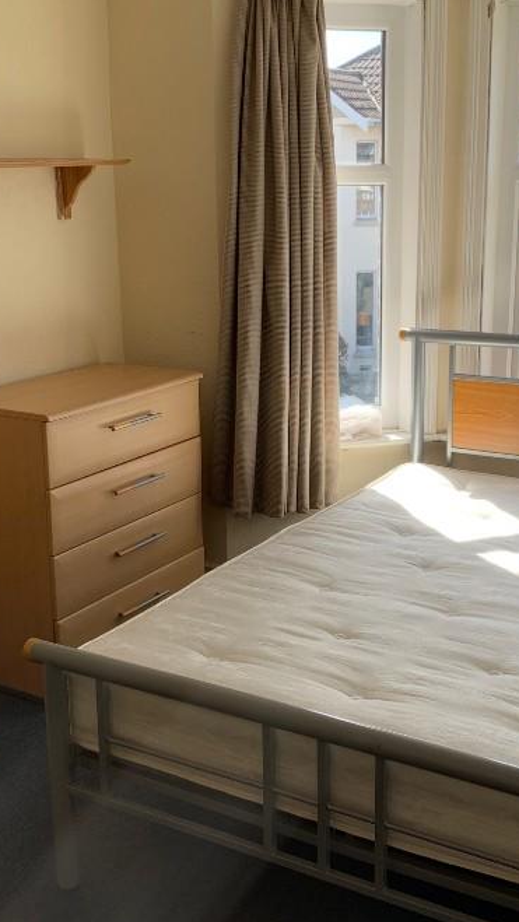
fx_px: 1076
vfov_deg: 46.4
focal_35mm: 44
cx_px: 315
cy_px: 444
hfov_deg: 27.1
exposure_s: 1/268
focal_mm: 4.25
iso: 25
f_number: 1.8
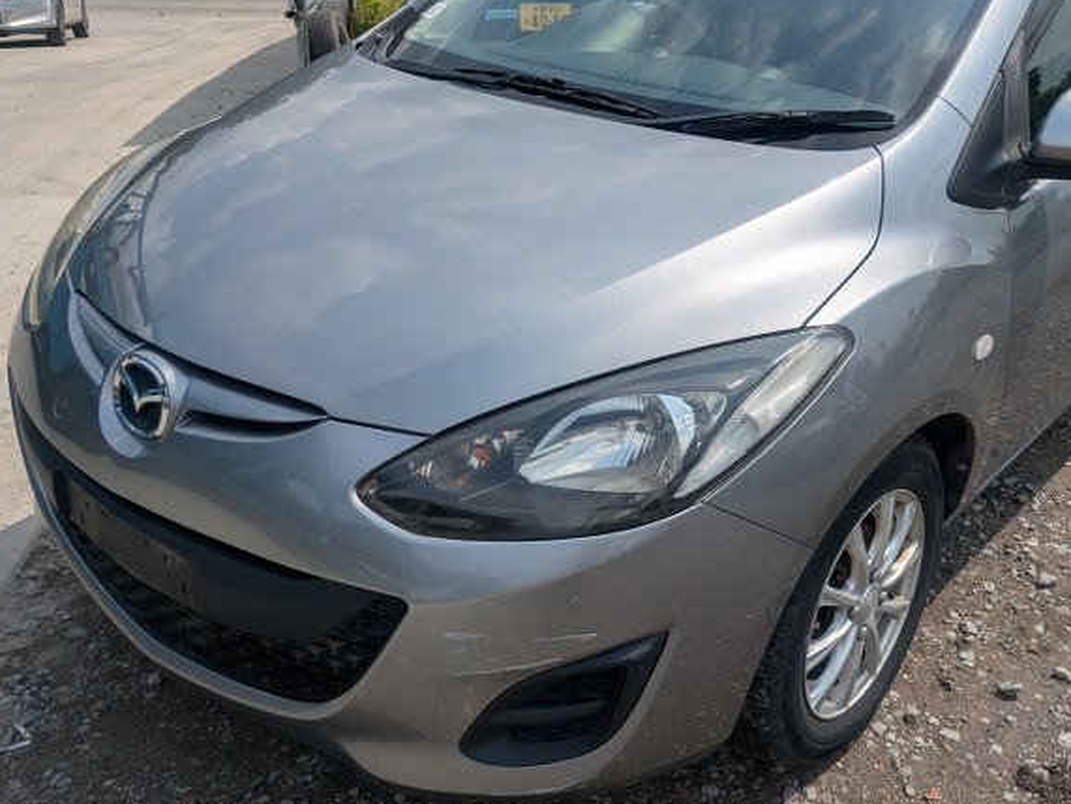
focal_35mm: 35
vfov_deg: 40.6
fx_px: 1084
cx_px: 641
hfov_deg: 52.3
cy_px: 345
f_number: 1.89
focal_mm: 5.43
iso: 52
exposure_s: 1/5464
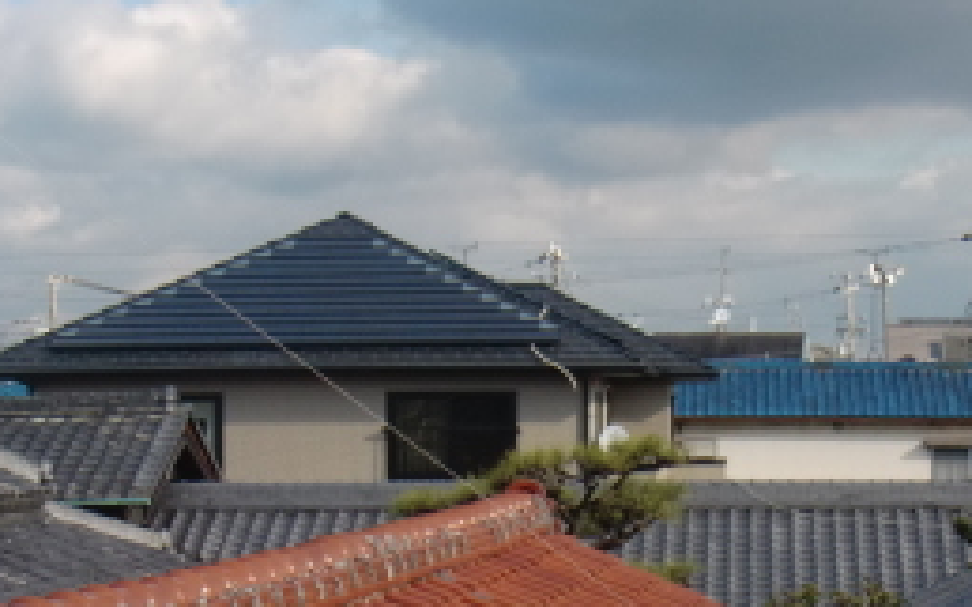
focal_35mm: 100
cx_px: 576
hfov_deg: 20.8
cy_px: 652
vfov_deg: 12.9
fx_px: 2648
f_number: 3.9
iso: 64
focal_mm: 6.66
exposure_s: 1/400
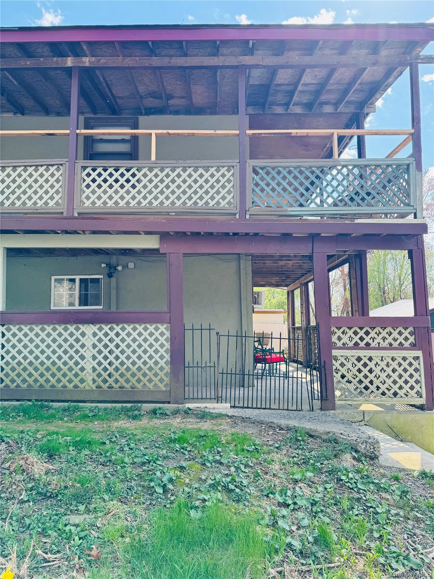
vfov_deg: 71.6
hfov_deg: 56.8
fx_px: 401
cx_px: 217
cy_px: 290
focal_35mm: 24
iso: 80
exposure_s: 1/1026
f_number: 1.78
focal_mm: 6.76
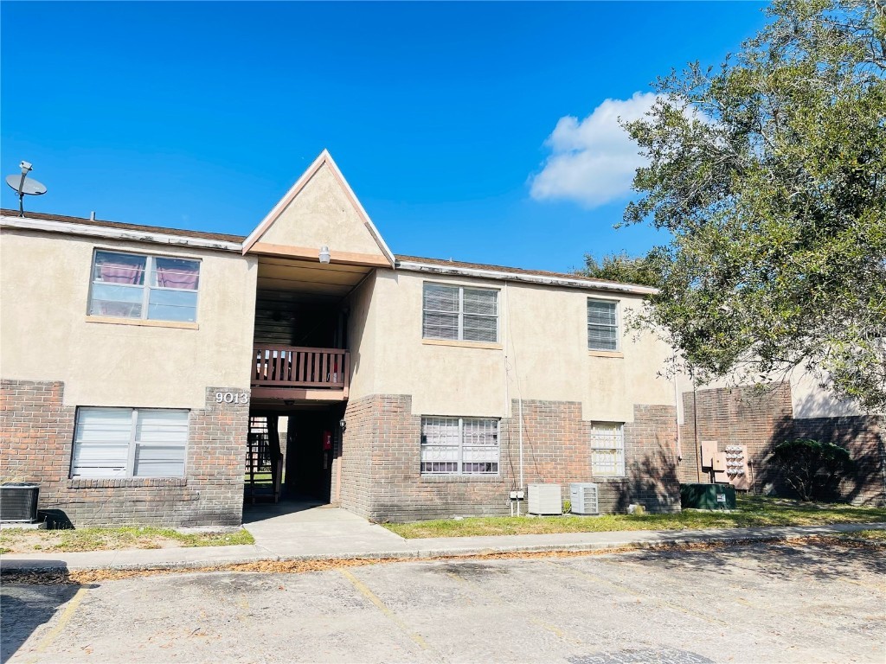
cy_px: 332
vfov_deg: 53.1
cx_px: 443
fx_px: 665
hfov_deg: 67.3
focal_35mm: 26
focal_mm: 5.1
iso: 32
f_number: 1.6
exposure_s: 1/2012
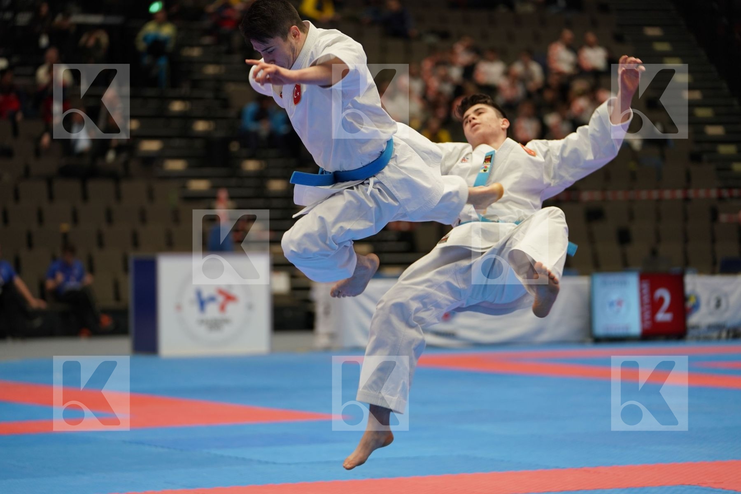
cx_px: 370
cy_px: 247
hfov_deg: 15.8
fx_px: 2676
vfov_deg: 10.5
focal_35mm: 130
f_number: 2.8
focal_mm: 130
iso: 1000
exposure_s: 1/500
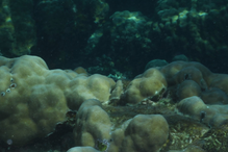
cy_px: 222
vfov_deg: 11.7
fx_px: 709
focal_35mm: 112
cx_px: -35
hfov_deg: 17.5
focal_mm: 35
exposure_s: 1/200
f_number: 20
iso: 640
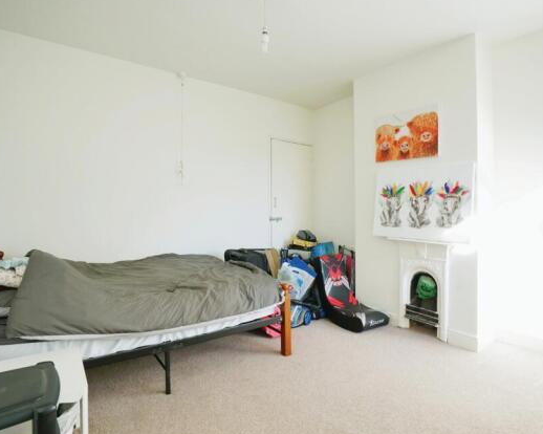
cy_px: 222
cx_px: 281
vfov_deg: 70.8
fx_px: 305
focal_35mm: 19
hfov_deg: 83.3
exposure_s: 1/250
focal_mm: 16
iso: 2000
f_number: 9
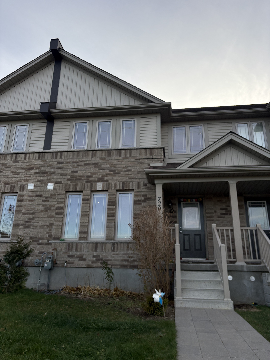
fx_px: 270
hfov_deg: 53.1
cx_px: 135
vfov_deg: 67.3
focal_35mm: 26
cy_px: 180
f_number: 1.6
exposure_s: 1/1550
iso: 50
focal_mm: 5.96
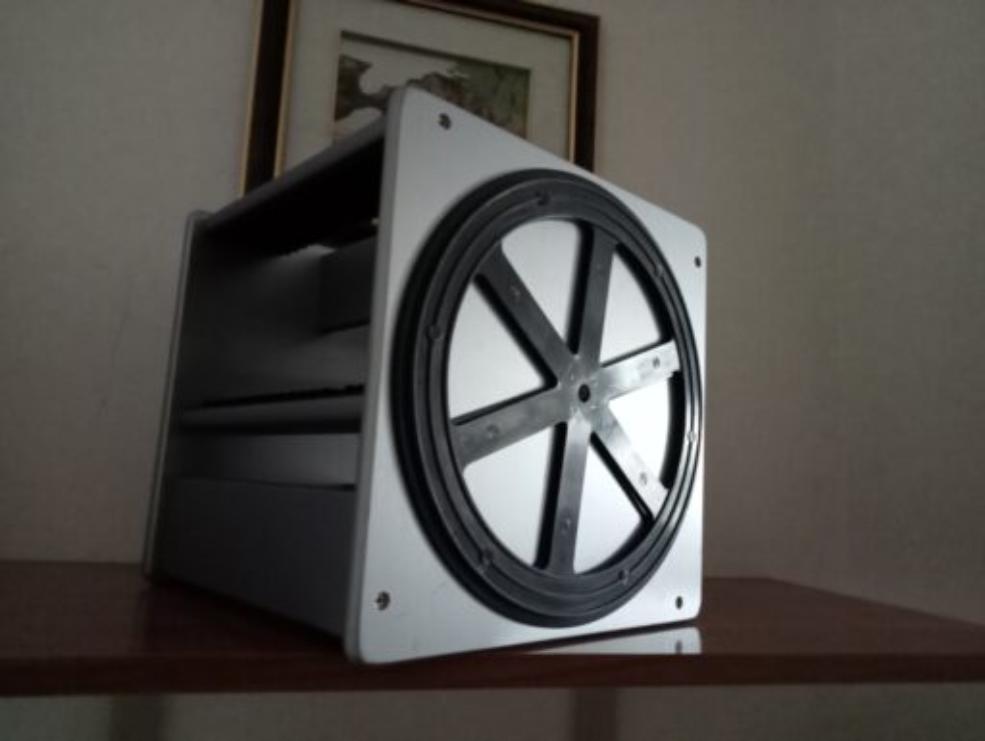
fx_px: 797
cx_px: 492
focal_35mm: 28
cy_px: 370
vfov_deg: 49.8
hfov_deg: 63.4
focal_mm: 3.46
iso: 2824
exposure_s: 1/25
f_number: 2.2
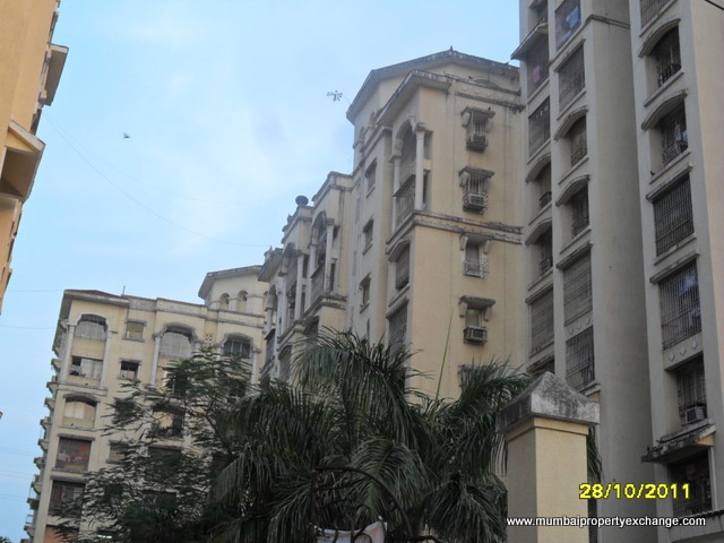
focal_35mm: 52
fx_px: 1088
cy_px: 272
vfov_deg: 28.0
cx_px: 362
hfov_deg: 36.8
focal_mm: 9.3
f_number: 5
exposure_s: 1/45
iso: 100
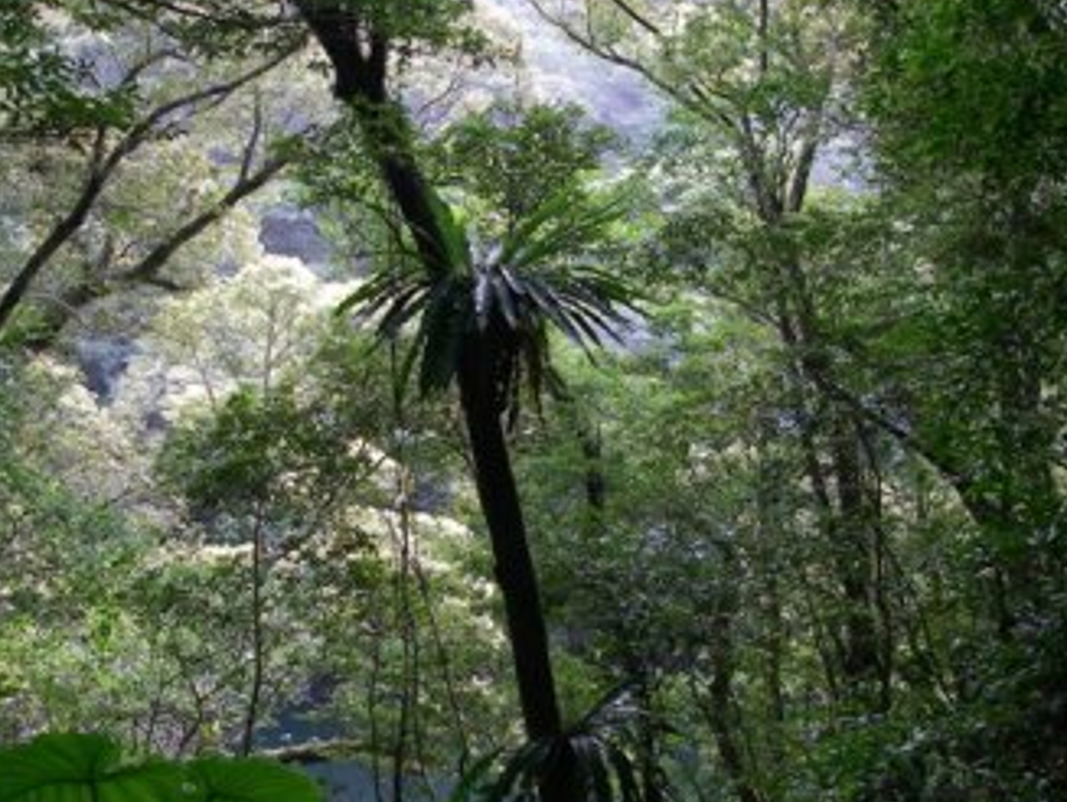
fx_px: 1605
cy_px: 499
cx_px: 516
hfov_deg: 36.8
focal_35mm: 52
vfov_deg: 28.0
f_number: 3.3
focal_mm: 6.3
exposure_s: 1/50
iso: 160
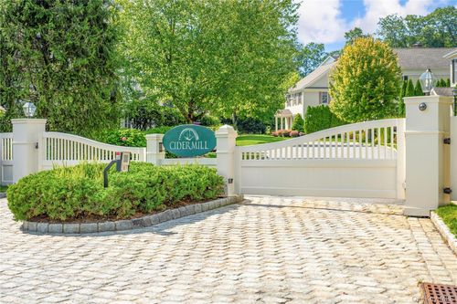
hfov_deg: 36.3
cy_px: 152
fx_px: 698
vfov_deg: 24.6
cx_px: 228
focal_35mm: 55
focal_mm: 55
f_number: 5
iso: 250
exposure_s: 1/2000
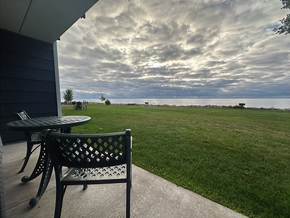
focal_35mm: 14
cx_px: 145
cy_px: 109
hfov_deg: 102.1
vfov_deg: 85.7
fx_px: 117
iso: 50
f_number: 2.2
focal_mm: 2.22
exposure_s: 1/1667
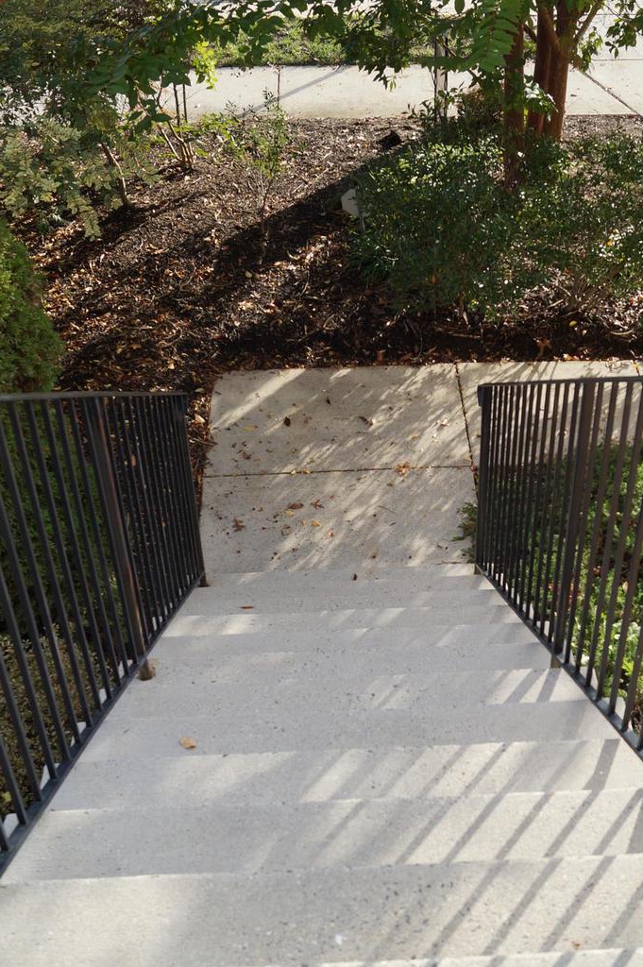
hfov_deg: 29.7
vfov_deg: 43.6
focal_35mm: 45
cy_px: 526
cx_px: 387
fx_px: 1208
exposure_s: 1/200
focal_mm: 20
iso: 100
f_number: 4.5
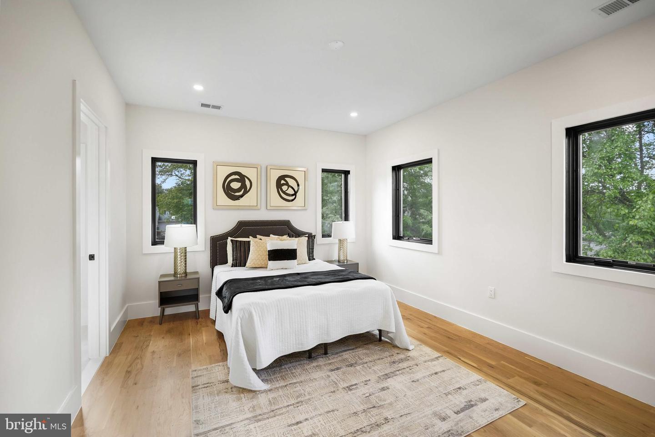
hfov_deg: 96.7
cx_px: 328
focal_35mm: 16
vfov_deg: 73.7
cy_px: 218
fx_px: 291
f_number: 4
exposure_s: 1/30
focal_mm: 16
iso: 1600
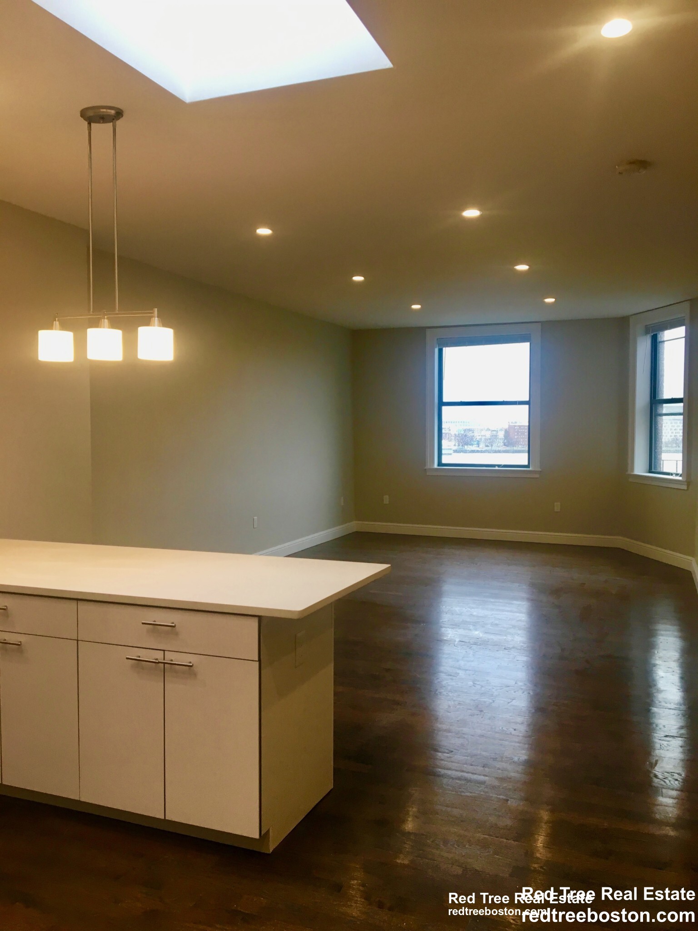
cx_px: 349
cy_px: 466
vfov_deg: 61.7
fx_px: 780
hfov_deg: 48.2
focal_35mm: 29
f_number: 2.2
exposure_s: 1/40
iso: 25
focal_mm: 4.15
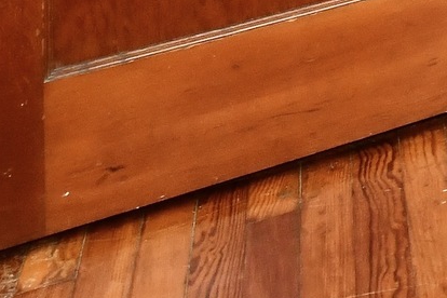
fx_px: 1291
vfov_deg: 9.5
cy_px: -658
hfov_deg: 11.3
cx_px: 1345
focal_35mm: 104
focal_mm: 14
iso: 640
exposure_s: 1/60
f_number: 6.3
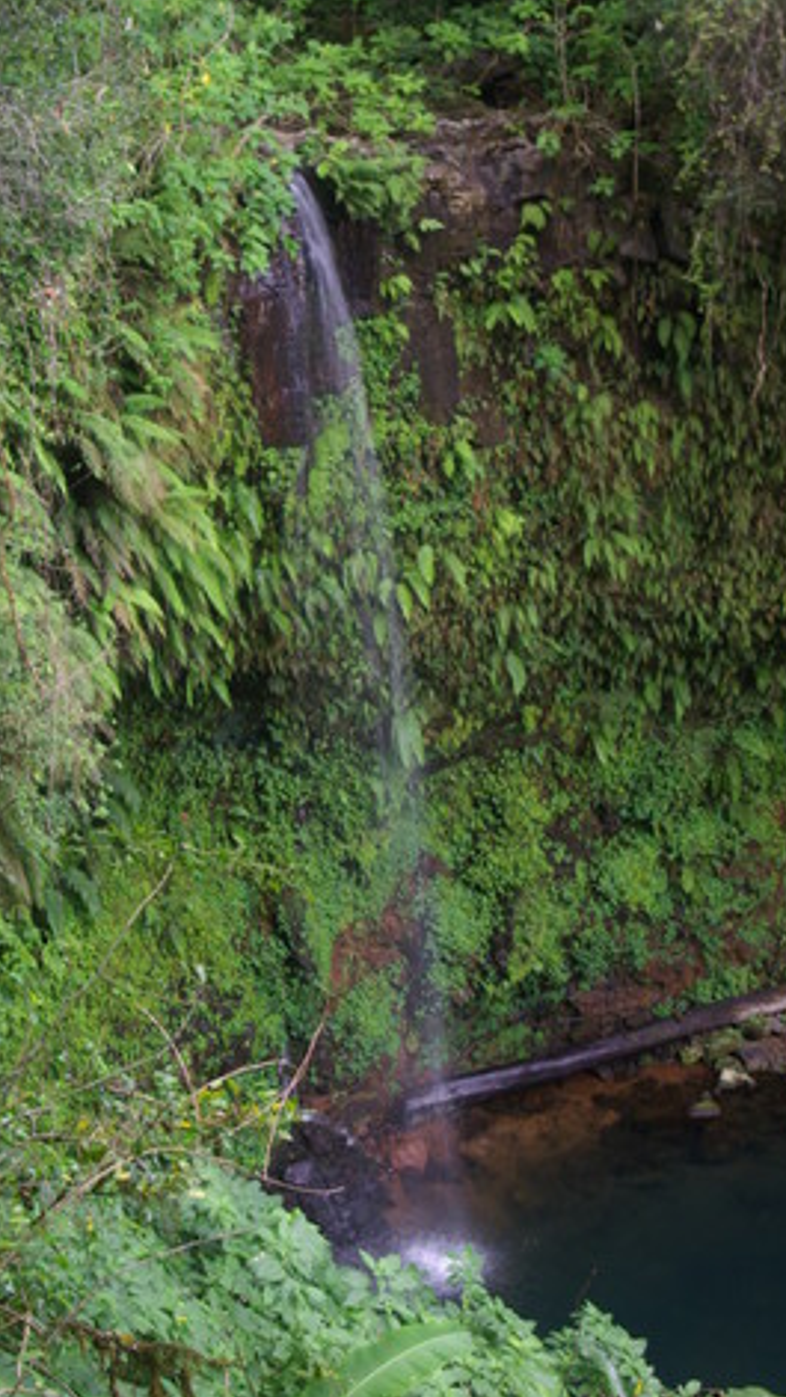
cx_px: 353
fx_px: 2371
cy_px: 706
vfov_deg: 32.8
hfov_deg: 18.8
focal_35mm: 64
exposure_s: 1/8
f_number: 4.5
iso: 100
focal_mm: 40
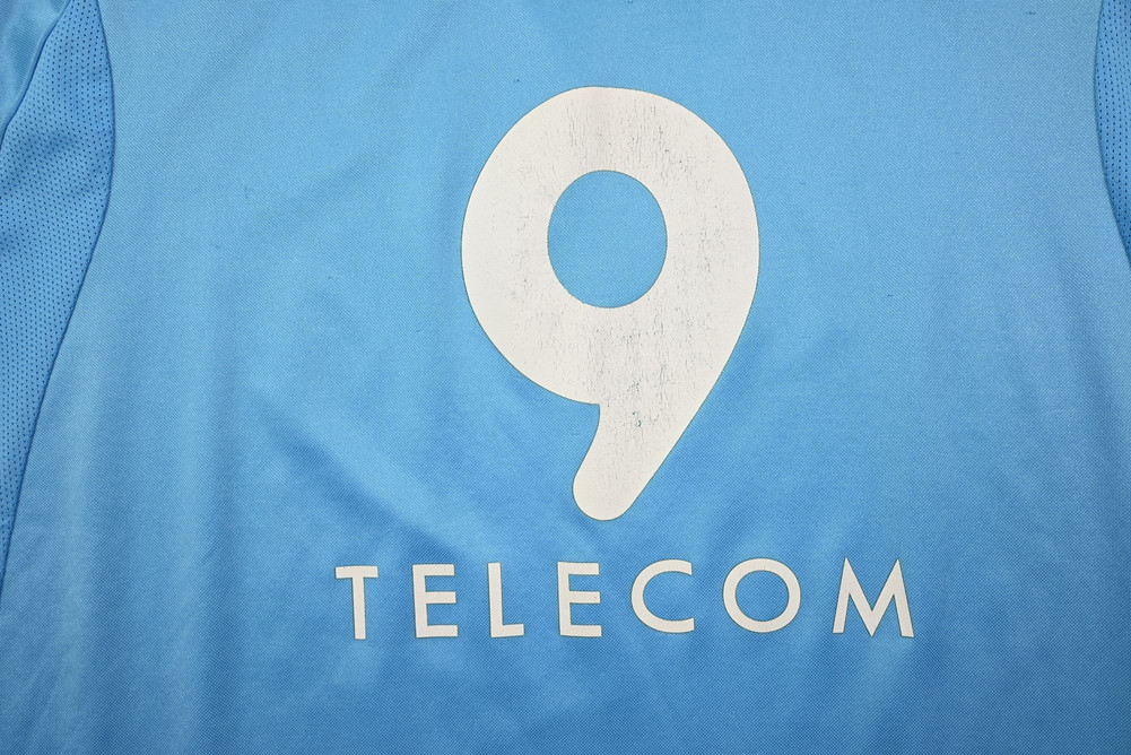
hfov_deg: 56.5
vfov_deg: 39.4
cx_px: 566
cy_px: 378
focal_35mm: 34
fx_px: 1053
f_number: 5
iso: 200
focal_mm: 33.5
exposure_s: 1/125
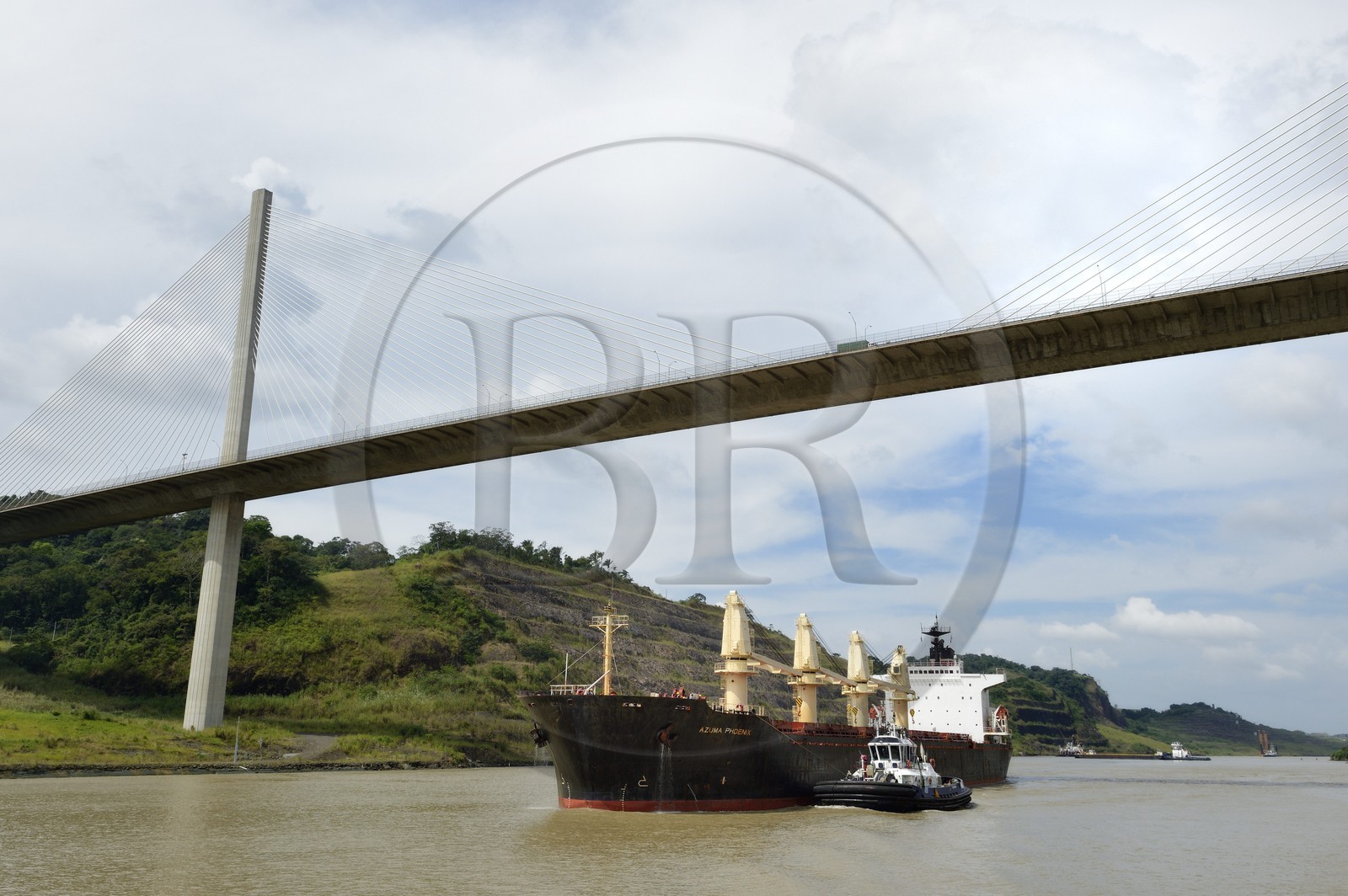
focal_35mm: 29
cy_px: 448
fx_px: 1085
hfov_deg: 63.7
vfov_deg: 44.9
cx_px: 674
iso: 200
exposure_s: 1/320
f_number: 13
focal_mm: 29
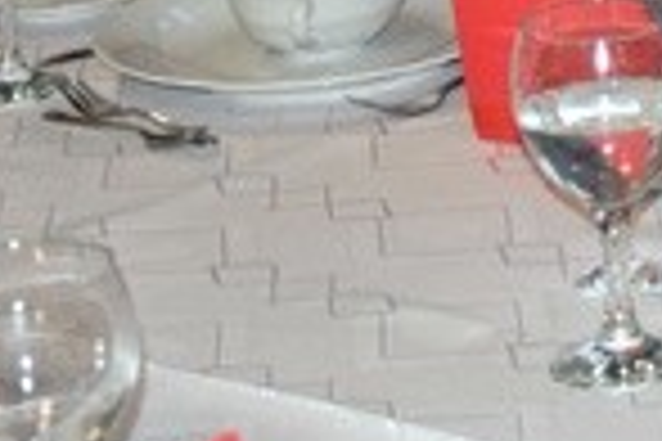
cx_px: 1365
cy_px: -461
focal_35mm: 212
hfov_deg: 9.1
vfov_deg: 6.3
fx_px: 3898
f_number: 4
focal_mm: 26
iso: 900
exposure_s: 1/60
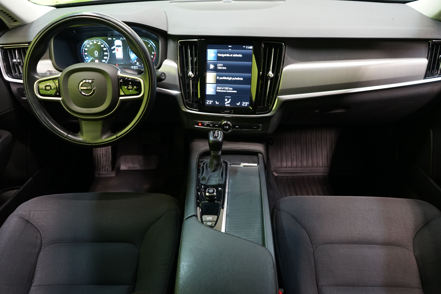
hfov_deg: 65.5
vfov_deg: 46.4
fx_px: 343
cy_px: 147
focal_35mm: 28
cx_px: 220
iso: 1250
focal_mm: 28
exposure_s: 1/30
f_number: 3.5
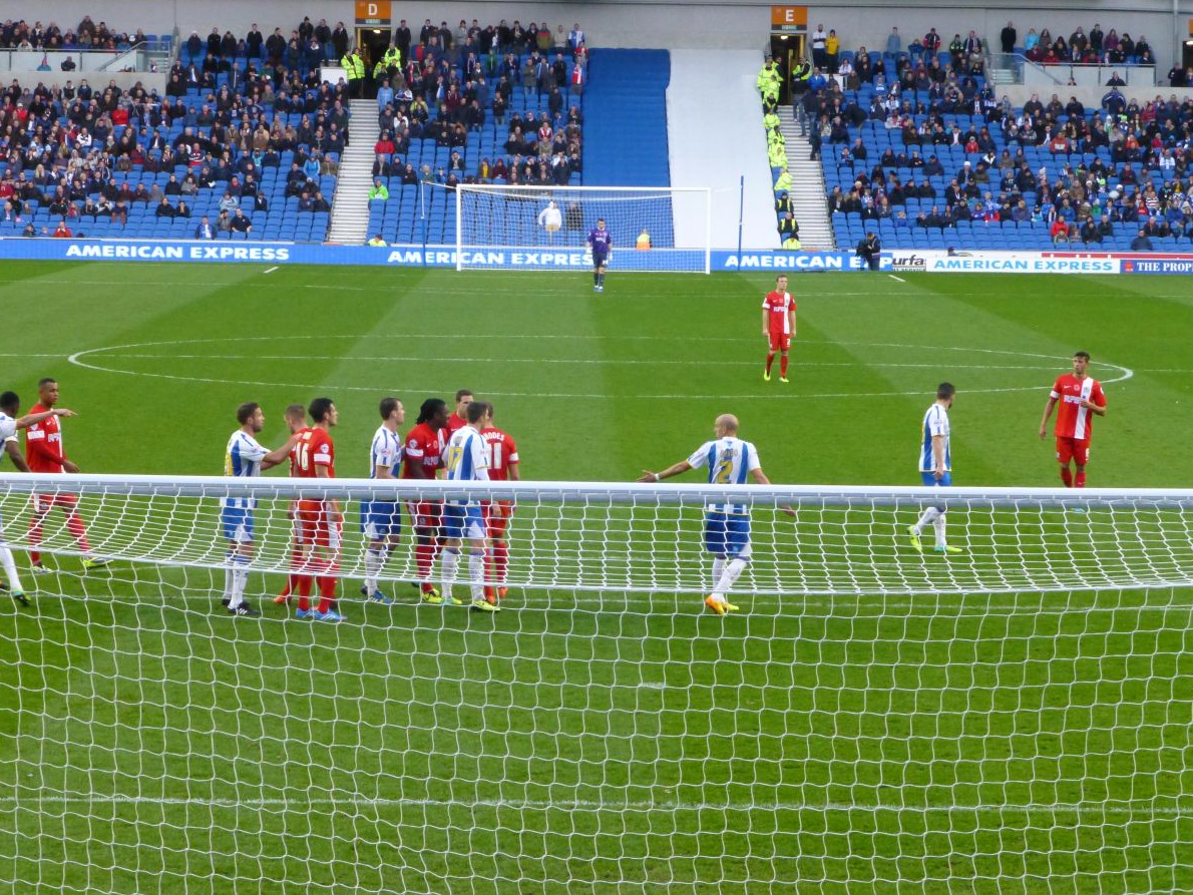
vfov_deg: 12.1
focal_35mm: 123
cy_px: 445
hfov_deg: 16.0
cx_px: 596
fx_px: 4240
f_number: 5.4
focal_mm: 21.8
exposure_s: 1/100
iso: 800
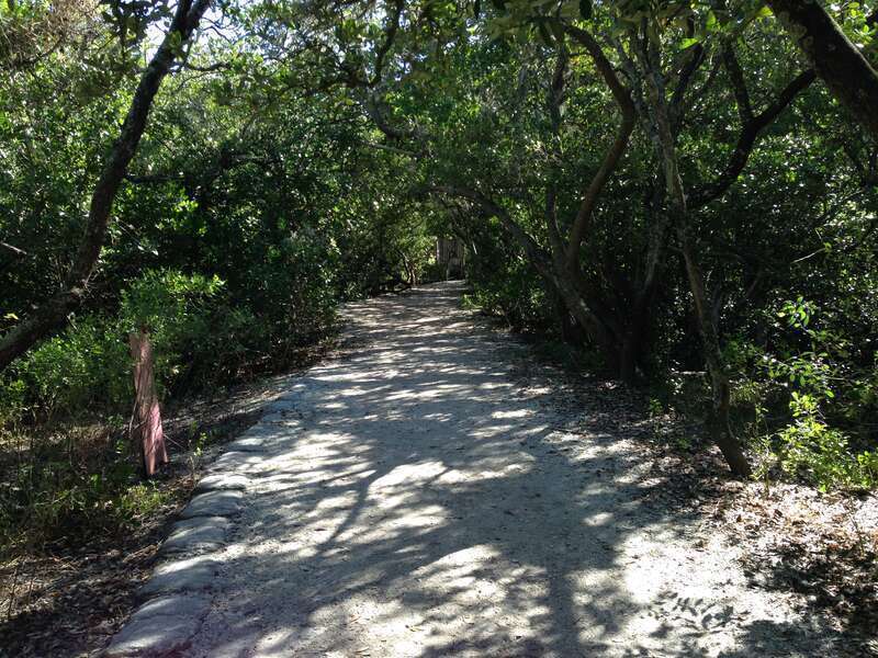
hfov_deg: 55.4
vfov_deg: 42.9
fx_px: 837
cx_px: 439
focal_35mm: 33
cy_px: 329
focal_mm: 4.12
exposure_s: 1/196
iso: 50
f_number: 2.4
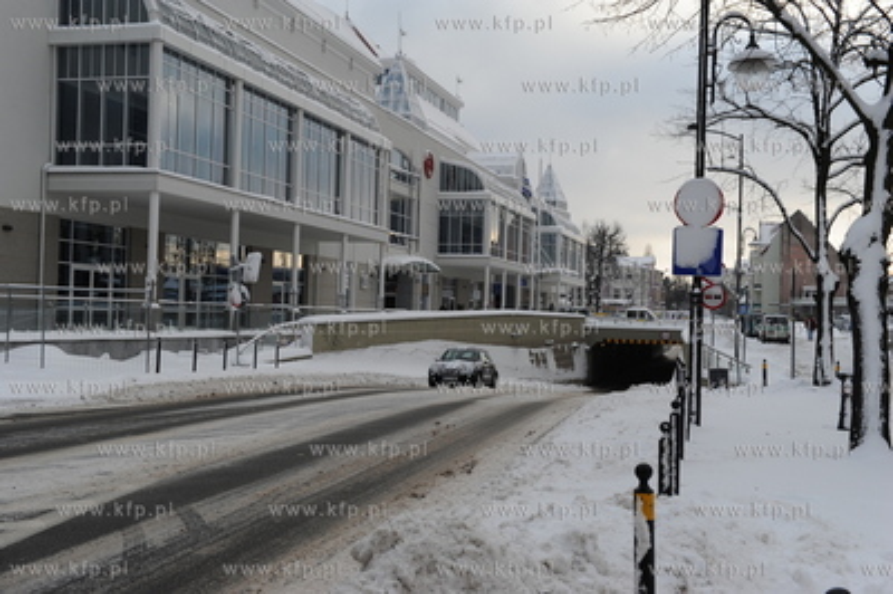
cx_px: 446
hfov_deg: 48.5
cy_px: 297
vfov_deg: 33.3
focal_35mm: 40
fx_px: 991
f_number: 9
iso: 400
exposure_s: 1/320
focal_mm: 40
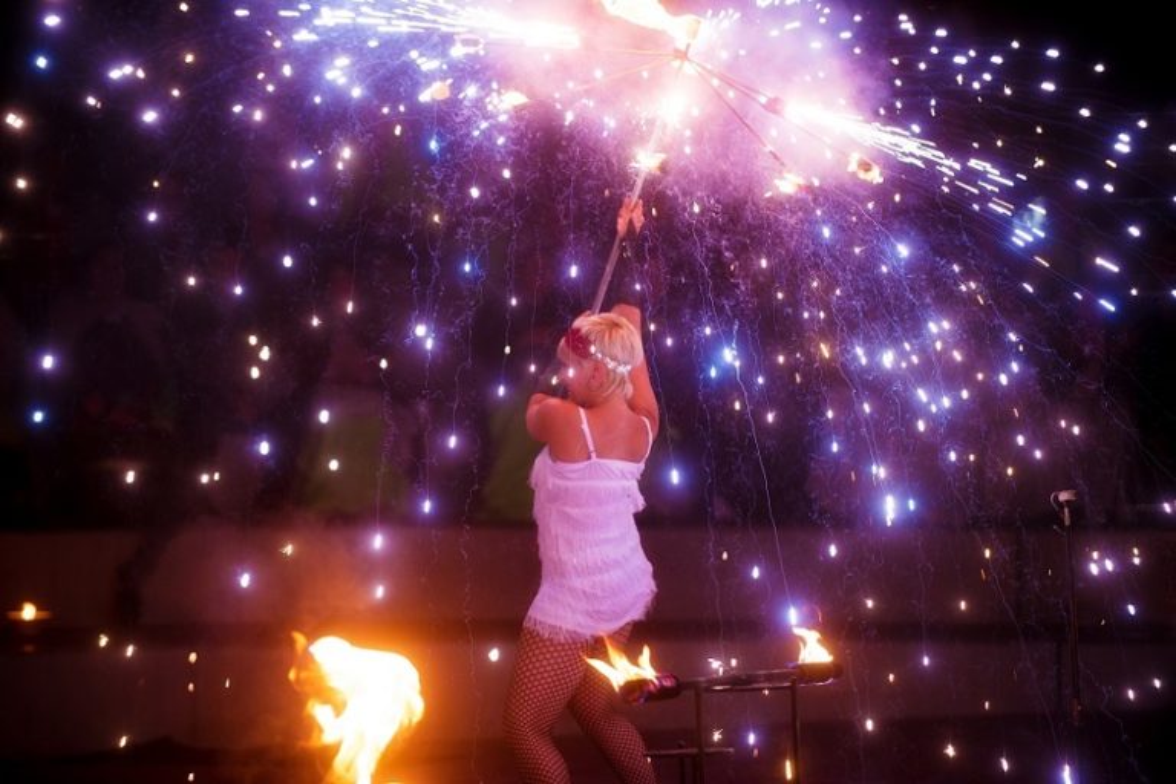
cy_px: 392
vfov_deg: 14.0
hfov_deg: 20.8
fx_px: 3201
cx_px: 588
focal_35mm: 98
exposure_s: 1/125
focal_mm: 98
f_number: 2.8
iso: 900
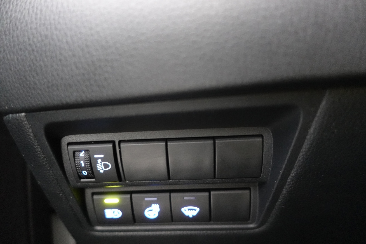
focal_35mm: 24
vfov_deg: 53.1
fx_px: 244
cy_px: 122
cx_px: 183
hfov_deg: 73.7
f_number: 1.8
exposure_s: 1/13
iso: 3200
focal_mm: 9.4
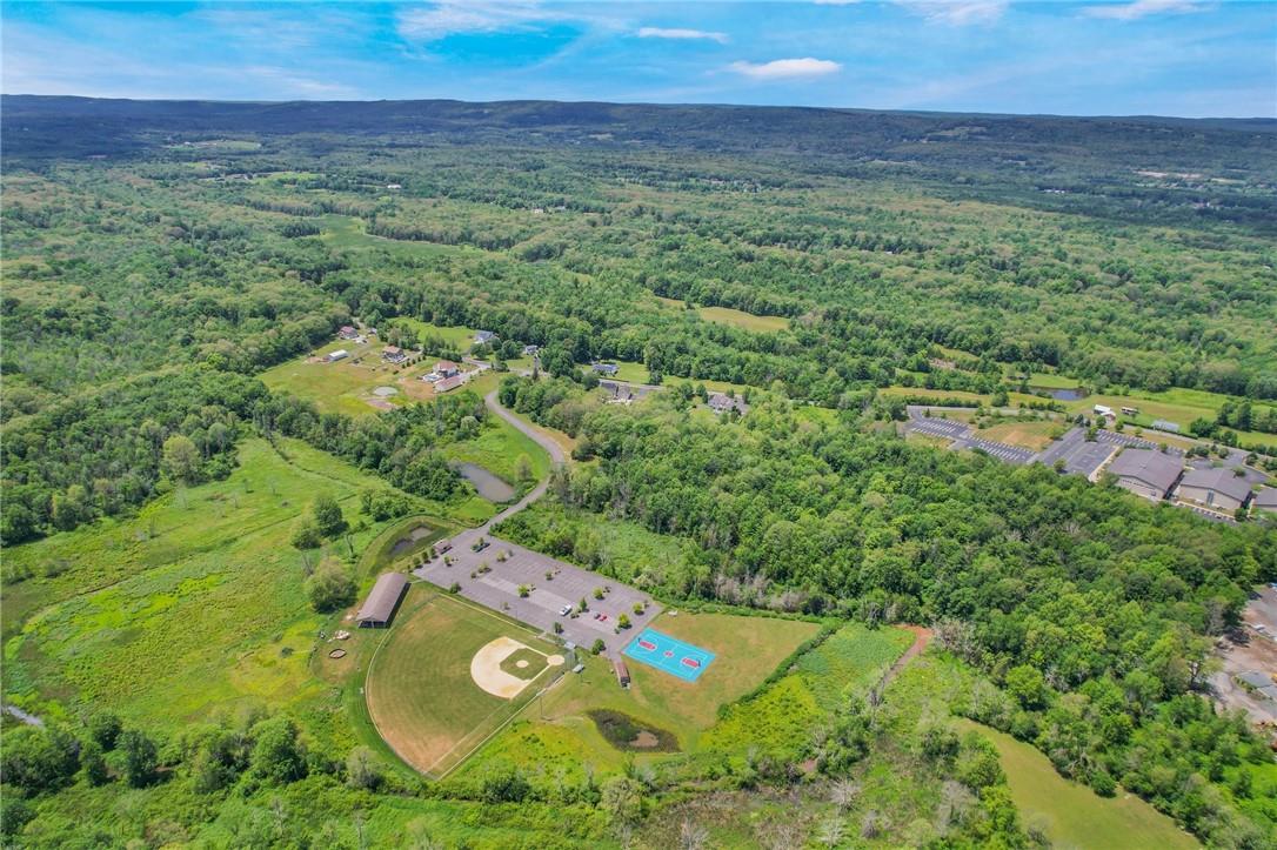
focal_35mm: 22
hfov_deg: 78.6
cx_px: 638
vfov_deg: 57.2
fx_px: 780
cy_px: 425
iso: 120
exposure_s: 1/1500
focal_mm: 8.38
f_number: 2.8
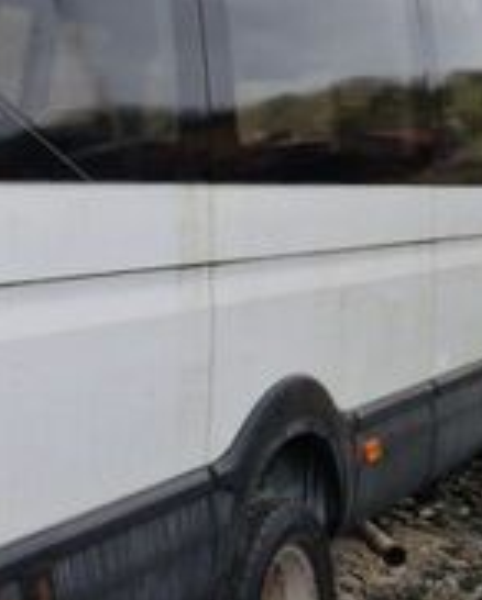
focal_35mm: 74
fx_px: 1317
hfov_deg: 19.3
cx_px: -122
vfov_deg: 25.5
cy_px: 185
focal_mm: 5.4
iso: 50
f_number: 1.8
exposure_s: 1/180
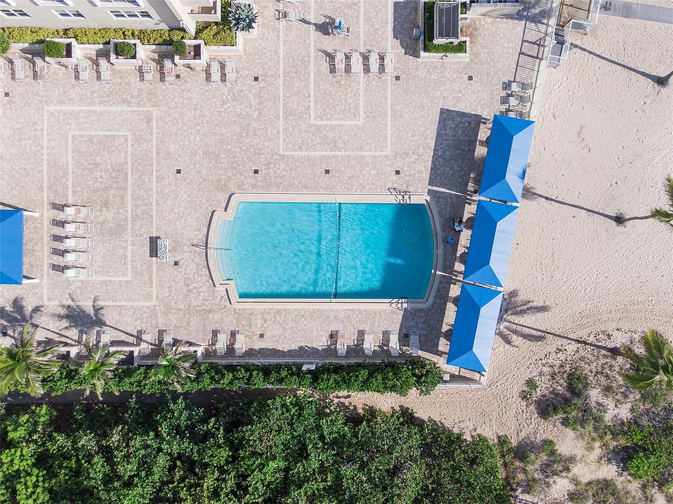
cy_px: 252
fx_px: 602
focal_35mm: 31
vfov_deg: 45.4
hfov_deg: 58.4
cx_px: 336
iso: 100
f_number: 3.1
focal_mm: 5.33
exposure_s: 1/1000
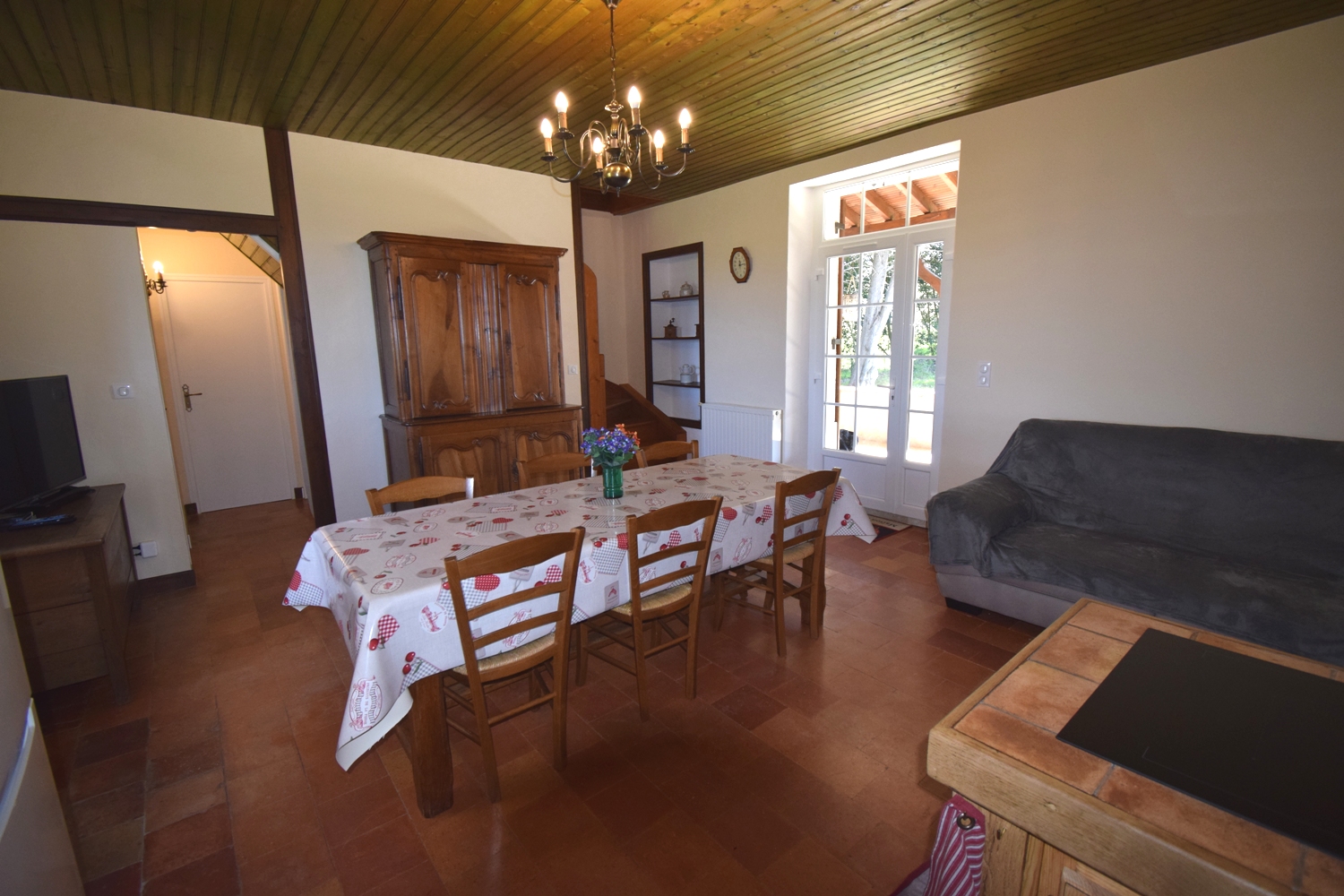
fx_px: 560
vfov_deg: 77.3
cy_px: 448
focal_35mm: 15
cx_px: 672
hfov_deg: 100.4
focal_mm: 10
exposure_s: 1/125
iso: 800
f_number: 5.6
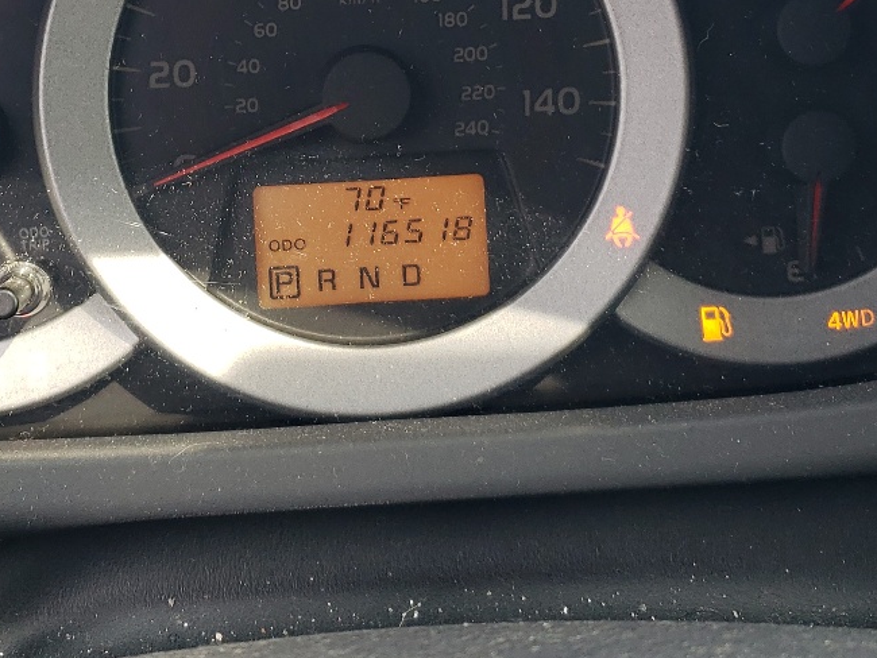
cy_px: 159
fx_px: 1622
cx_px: 363
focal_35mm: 64
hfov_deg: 30.2
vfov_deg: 22.7
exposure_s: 1/135
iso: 50
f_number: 1.5
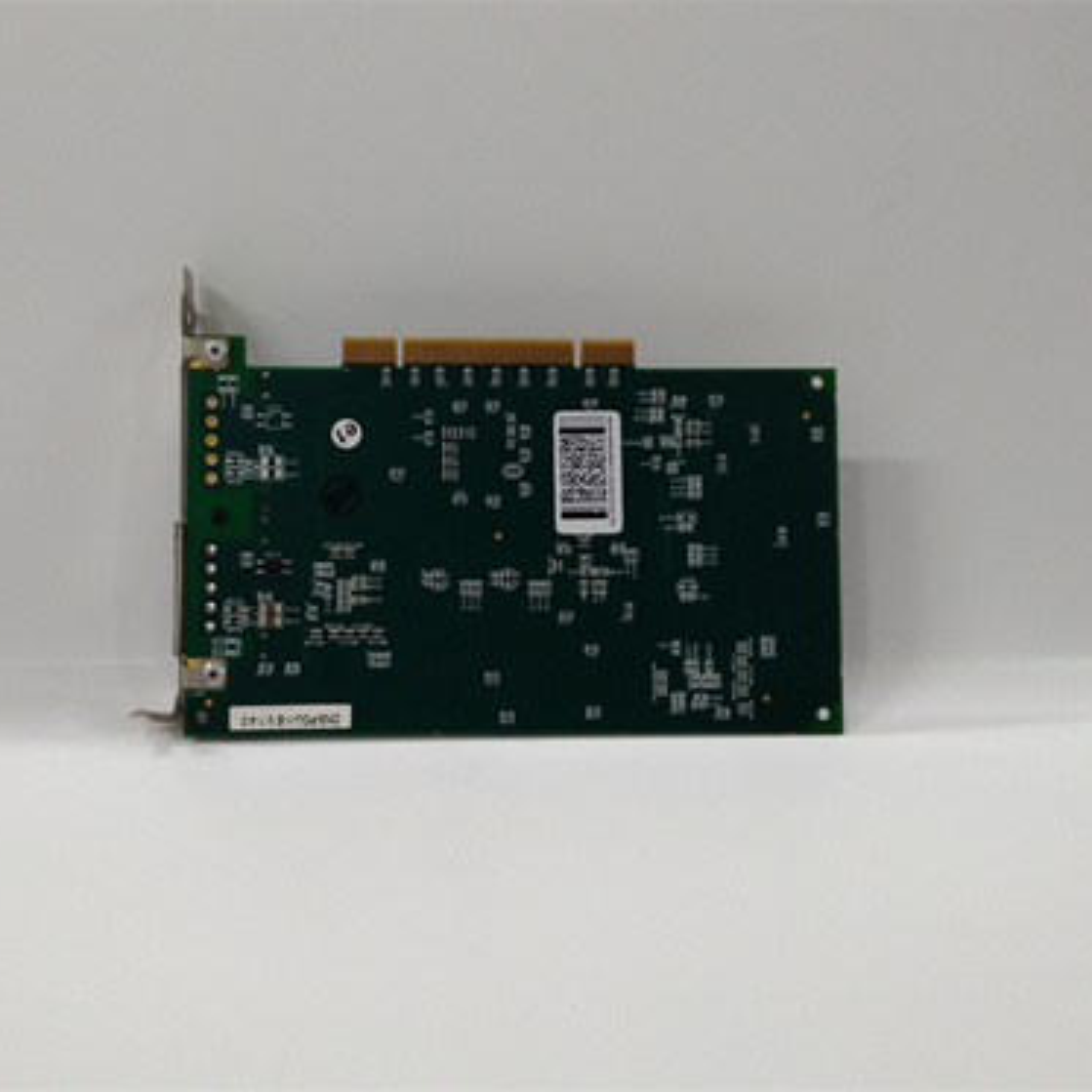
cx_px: 498
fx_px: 1142
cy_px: 546
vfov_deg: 51.1
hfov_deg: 51.0
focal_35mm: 32
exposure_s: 1/33
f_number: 2
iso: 231
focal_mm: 3.79
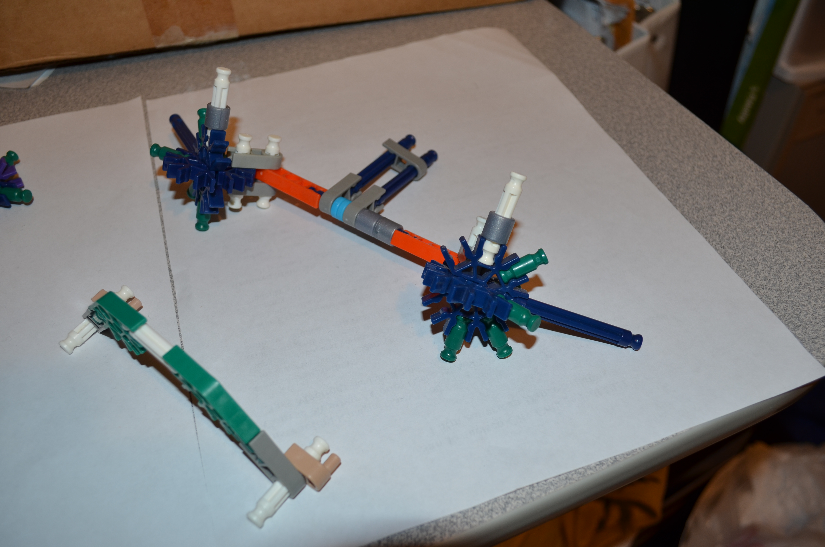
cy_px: 274
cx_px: 412
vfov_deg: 39.8
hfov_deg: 57.3
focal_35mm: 33
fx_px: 755
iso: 200
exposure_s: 1/30
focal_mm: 22
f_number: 5.6
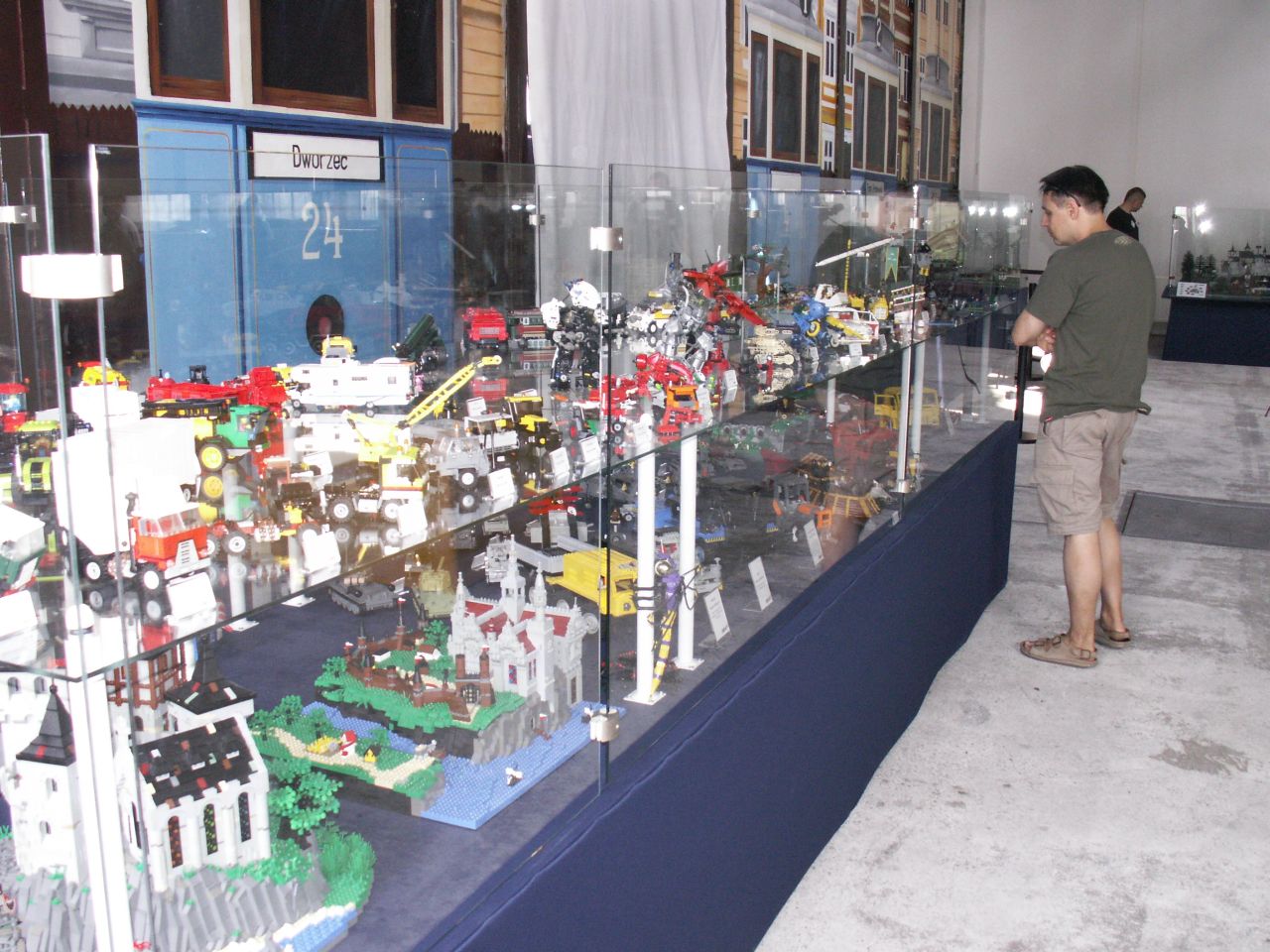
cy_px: 476
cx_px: 635
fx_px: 1284
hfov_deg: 52.6
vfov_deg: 40.7
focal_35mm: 35
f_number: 2.8
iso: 160
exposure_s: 1/60
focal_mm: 5.86
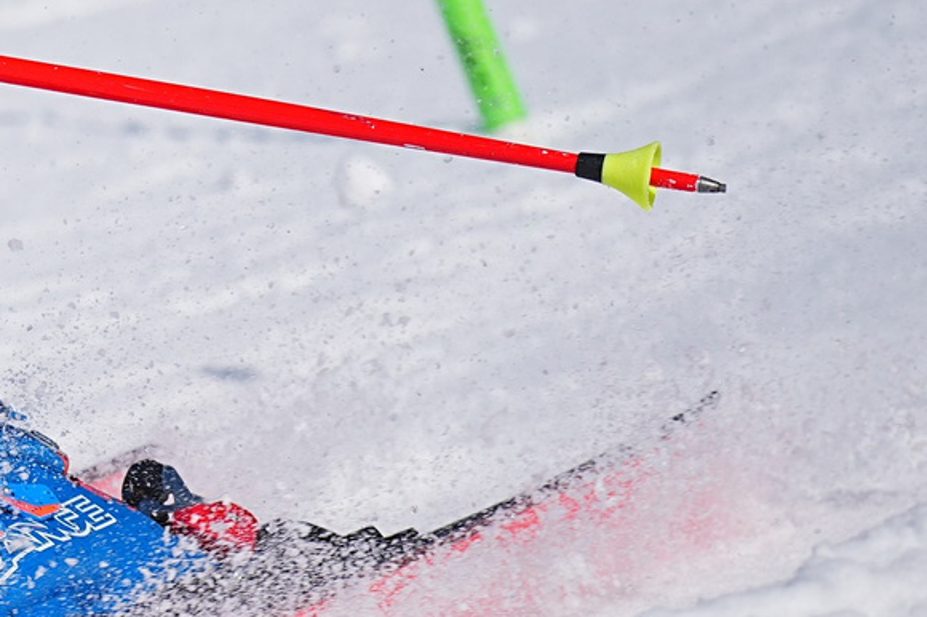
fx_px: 13073
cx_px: -1074
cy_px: -102
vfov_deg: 2.7
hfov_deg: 4.0
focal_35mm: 508
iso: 100
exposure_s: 1/4000
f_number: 2.8
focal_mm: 115
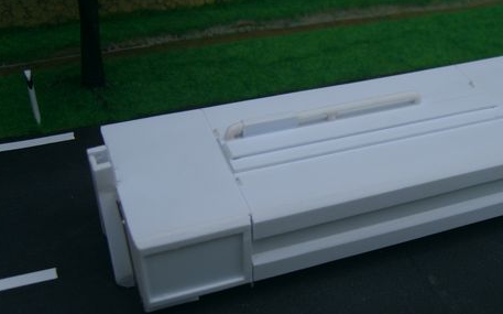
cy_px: 163
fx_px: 712
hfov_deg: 38.5
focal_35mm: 52
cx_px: 327
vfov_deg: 24.8
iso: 50
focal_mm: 7.4
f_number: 2.8
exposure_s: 1/250
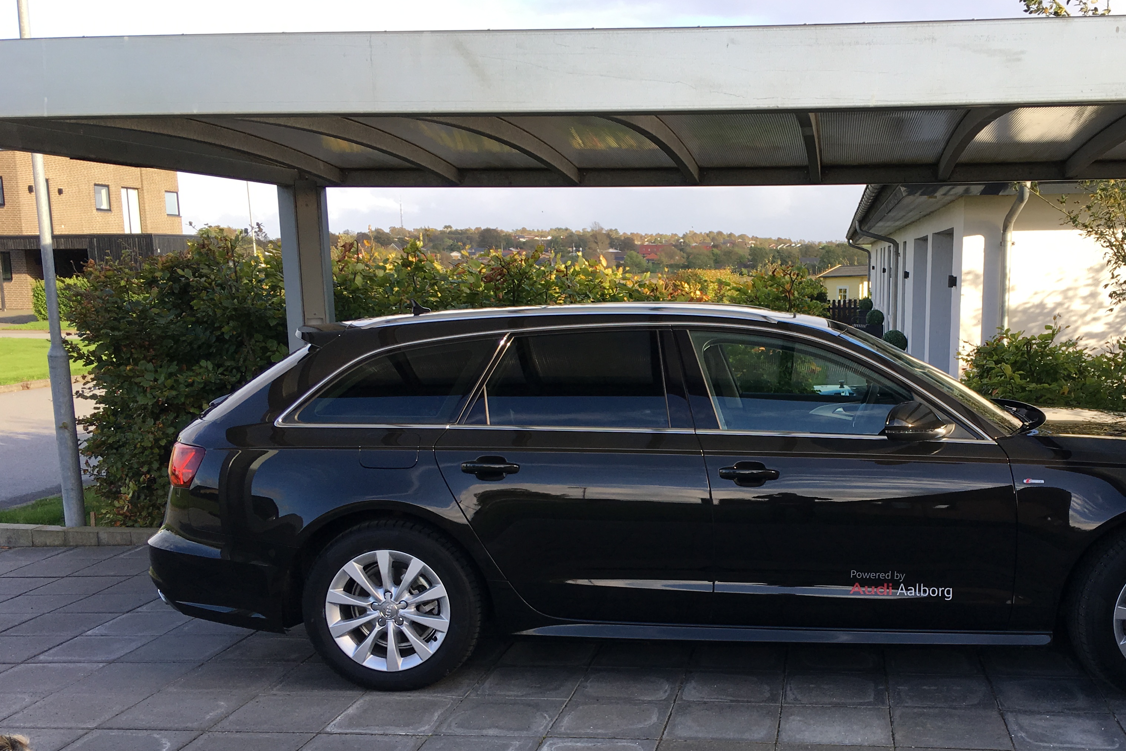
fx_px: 1251
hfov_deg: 47.8
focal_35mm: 40
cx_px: 735
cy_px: 522
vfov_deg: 33.0
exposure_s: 1/382
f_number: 2.2
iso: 25
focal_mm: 4.15
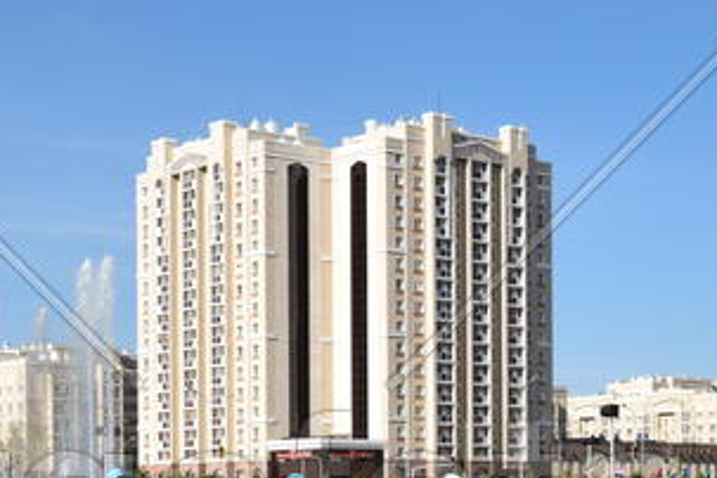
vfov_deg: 15.5
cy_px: 511
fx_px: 1713
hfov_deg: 23.6
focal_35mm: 86
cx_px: 263
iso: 100
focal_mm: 20
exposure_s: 1/125
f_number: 11
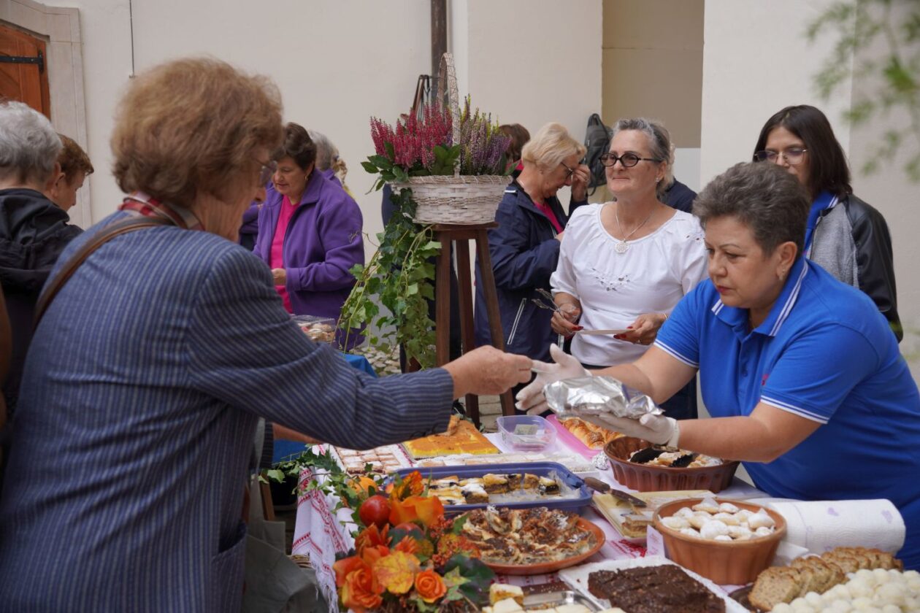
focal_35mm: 43
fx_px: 1108
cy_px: 306
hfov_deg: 45.1
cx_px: 460
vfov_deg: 30.9
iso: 100
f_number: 4
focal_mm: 28.9
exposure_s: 1/160
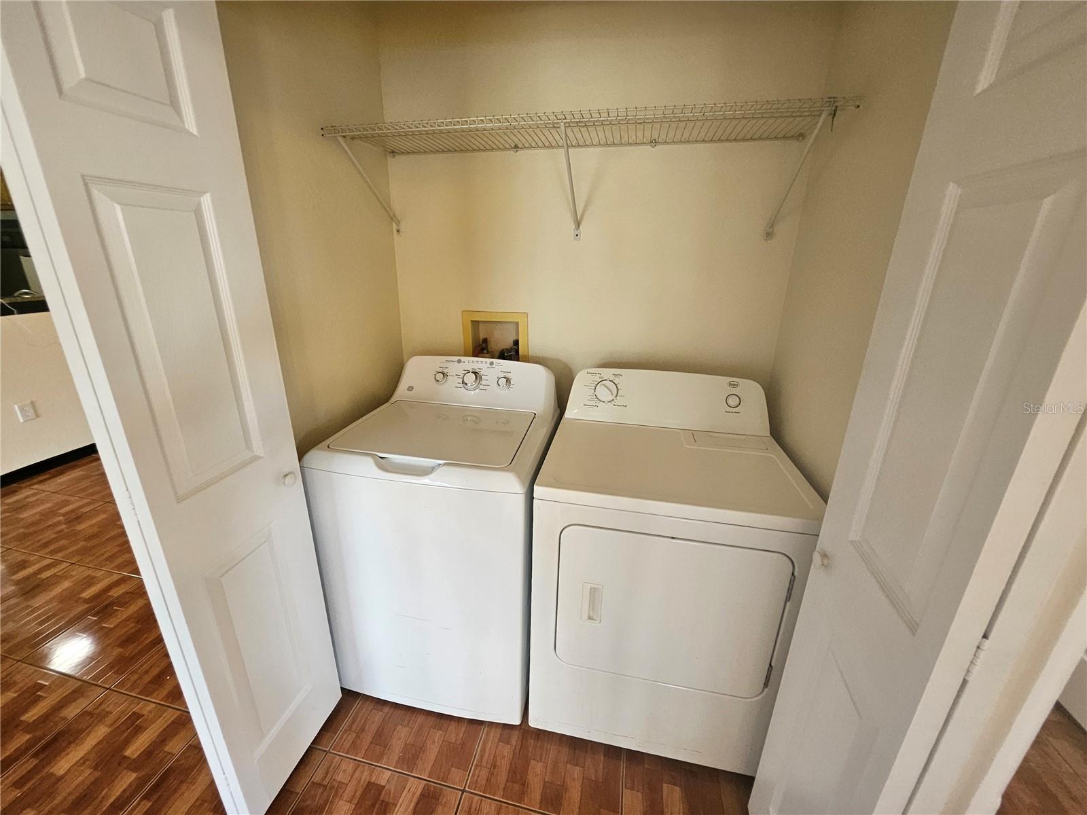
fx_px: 408
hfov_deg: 106.2
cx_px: 544
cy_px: 408
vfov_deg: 89.9
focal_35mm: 13
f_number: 2.2
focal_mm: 1.74
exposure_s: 1/60
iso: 160
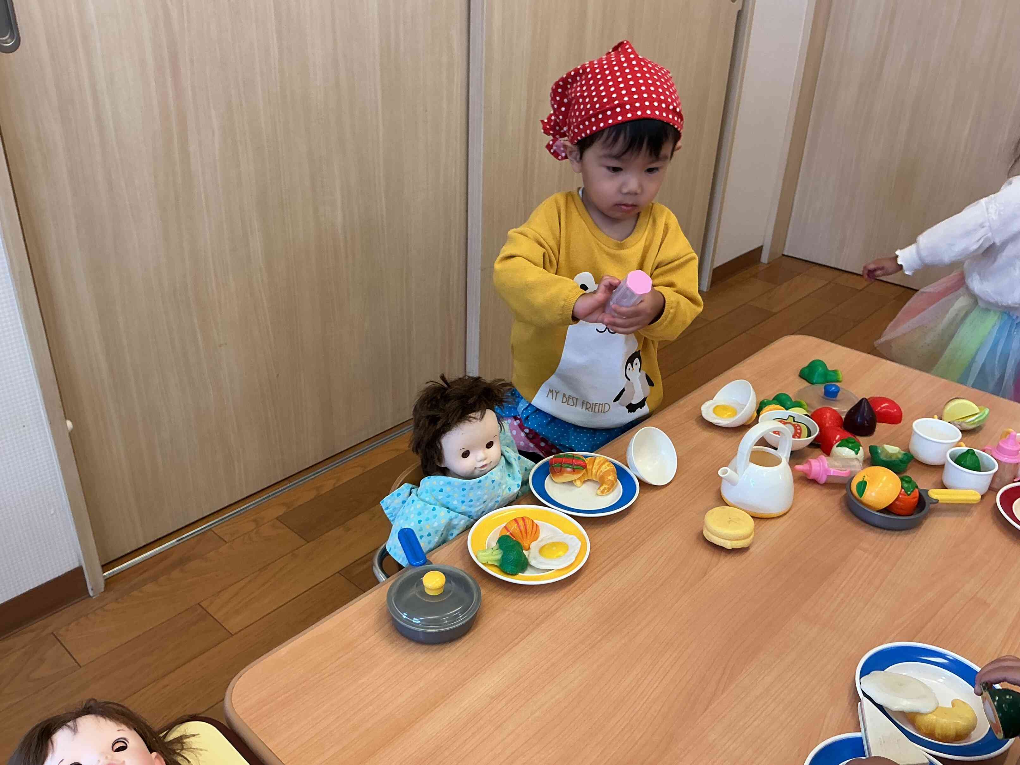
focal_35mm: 29
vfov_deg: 48.2
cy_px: 382
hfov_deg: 61.7
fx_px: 855
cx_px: 510
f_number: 1.8
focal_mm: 3
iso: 40
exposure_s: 1/60
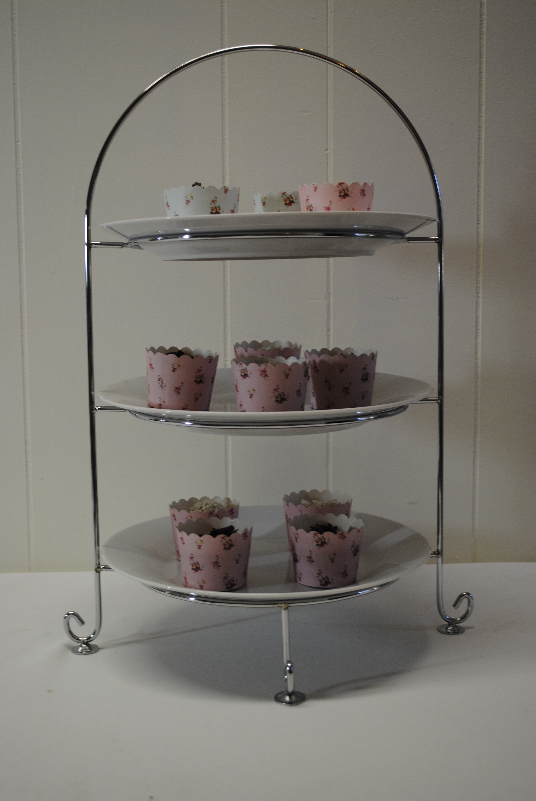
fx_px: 1069
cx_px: 268
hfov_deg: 28.2
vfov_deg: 41.1
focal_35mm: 48
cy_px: 400
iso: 200
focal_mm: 32
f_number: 4.8
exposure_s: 1/40
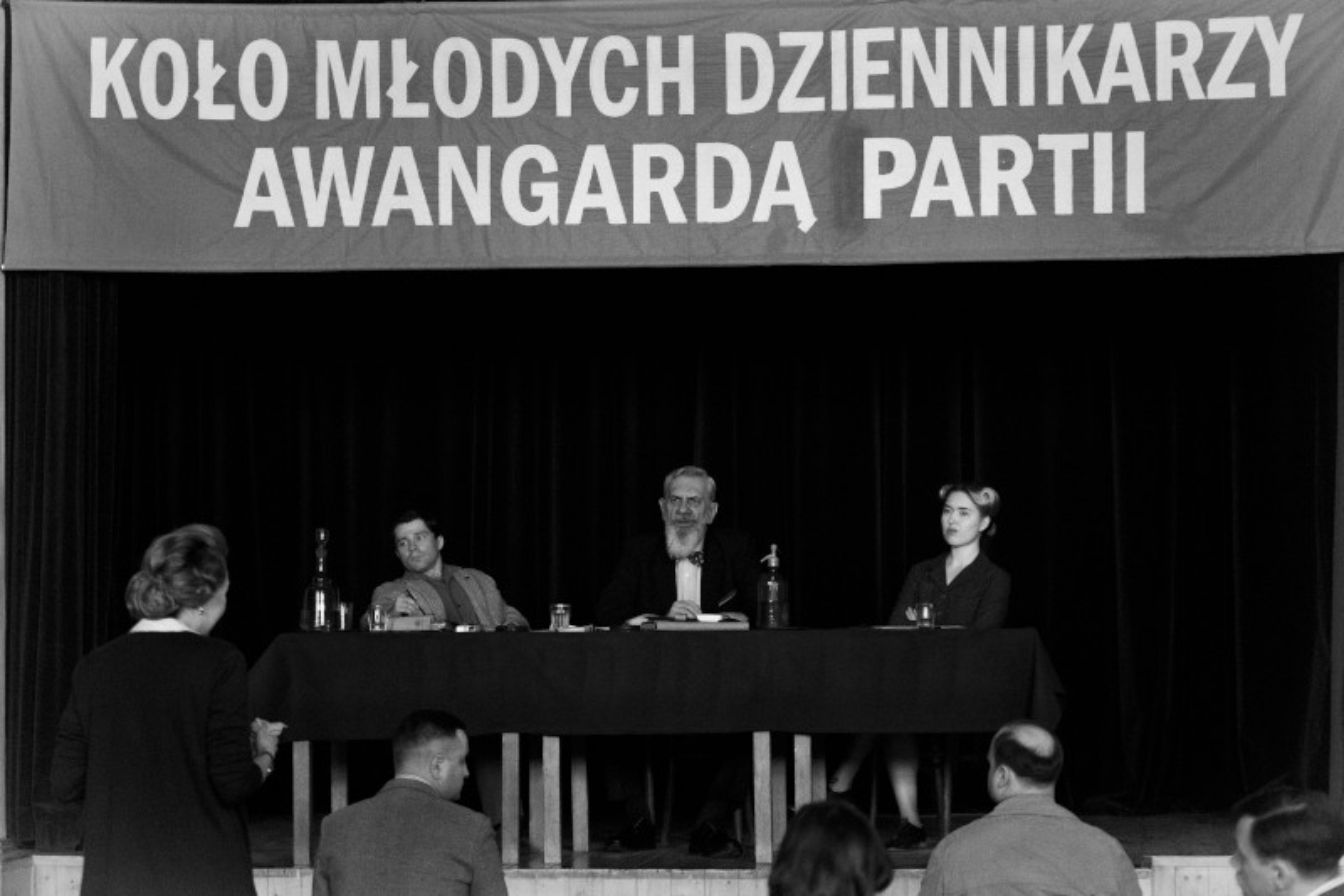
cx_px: 672
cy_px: 448
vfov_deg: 13.3
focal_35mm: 103
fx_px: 3844
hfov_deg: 19.8
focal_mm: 68.7
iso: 12800
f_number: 2.8
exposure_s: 1/500
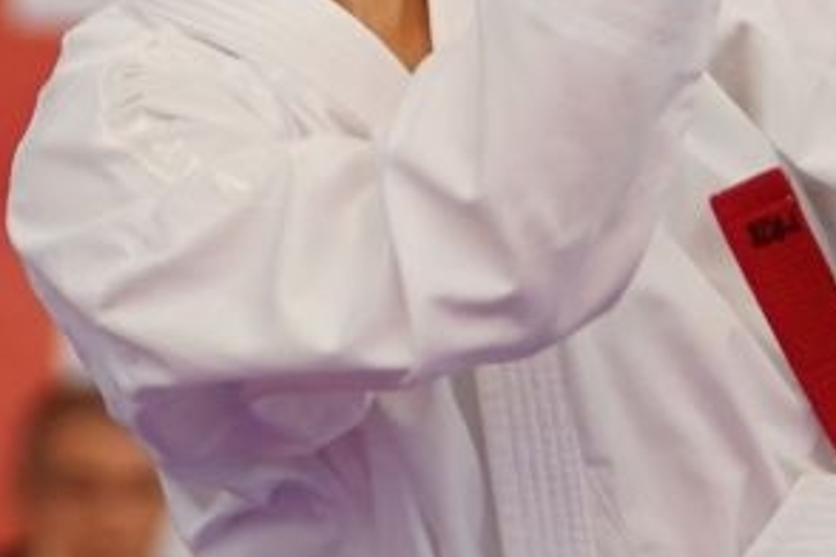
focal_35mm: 742
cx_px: 318
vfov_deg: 1.9
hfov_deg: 2.8
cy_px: 404
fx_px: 17230
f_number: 2.8
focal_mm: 121
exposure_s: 1/1000
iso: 1600
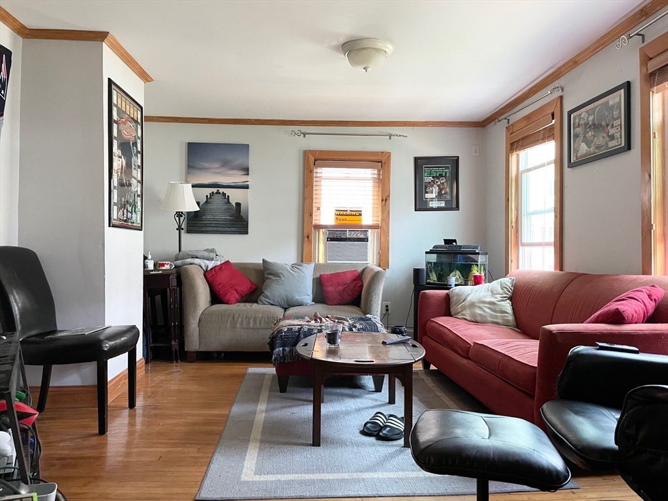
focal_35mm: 26
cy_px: 250
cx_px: 334
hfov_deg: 67.3
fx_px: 502
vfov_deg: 53.1
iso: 320
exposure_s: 1/60
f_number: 1.6
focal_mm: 4.2
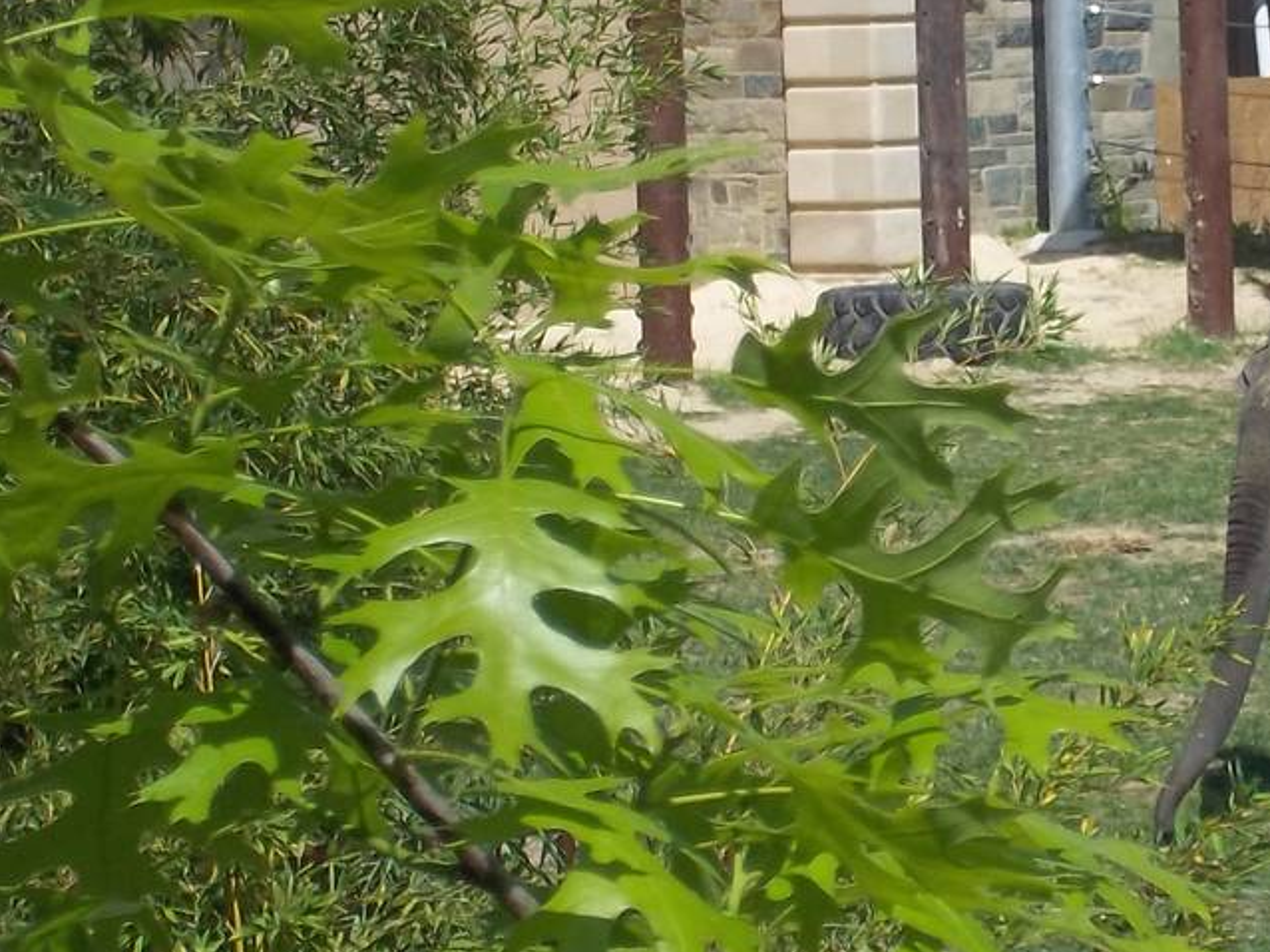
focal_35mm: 271
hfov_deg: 7.3
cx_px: 1395
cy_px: 378
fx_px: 9939
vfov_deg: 5.5
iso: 80
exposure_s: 1/500
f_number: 5.6
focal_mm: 19.5
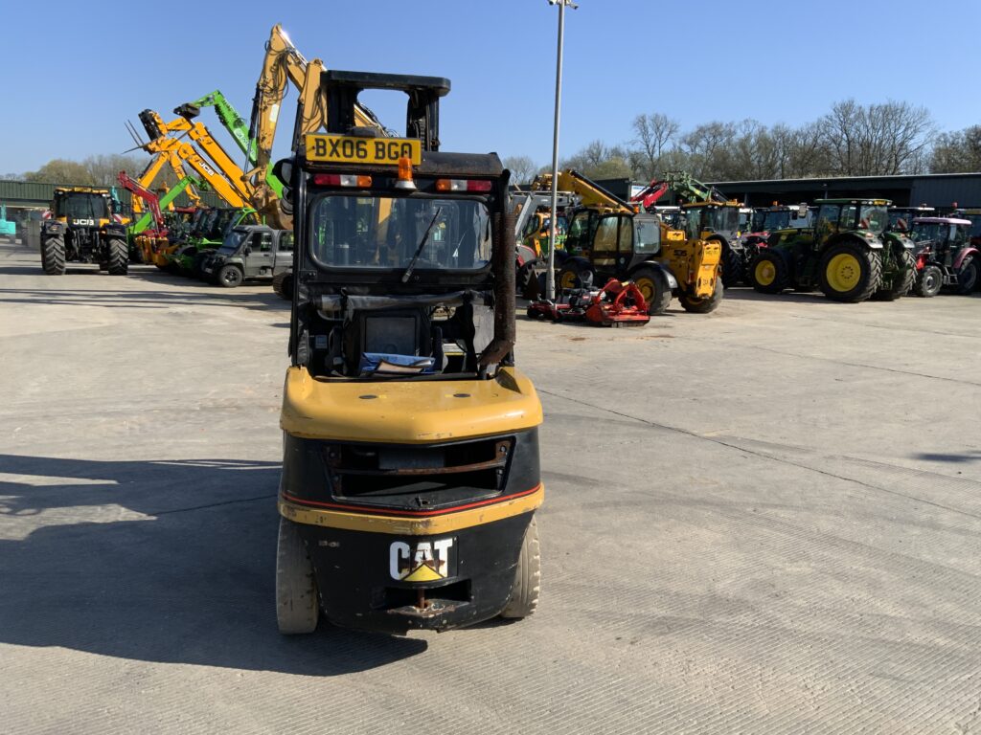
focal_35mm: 29
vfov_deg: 48.2
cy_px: 368
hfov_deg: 61.7
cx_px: 490
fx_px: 822
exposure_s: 1/1490
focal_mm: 3
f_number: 1.8
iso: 16
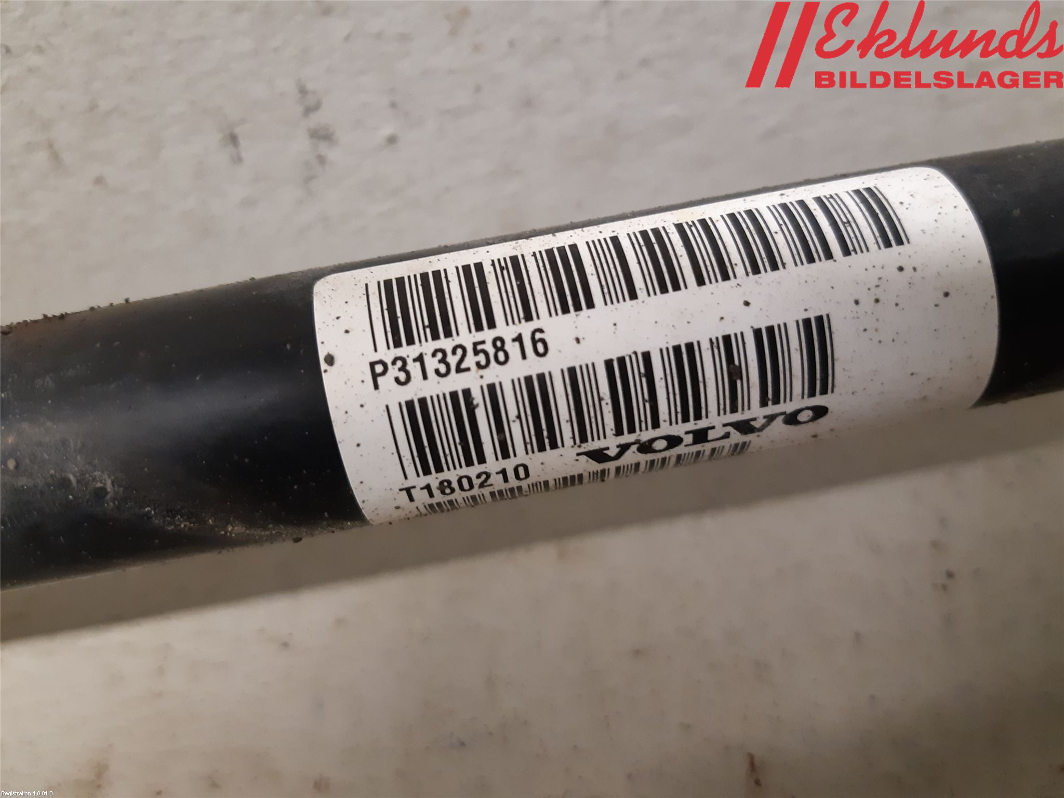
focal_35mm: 26
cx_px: 532
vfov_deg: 53.1
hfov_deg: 67.3
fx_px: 799
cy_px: 399
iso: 320
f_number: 1.7
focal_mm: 3.93
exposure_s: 1/50
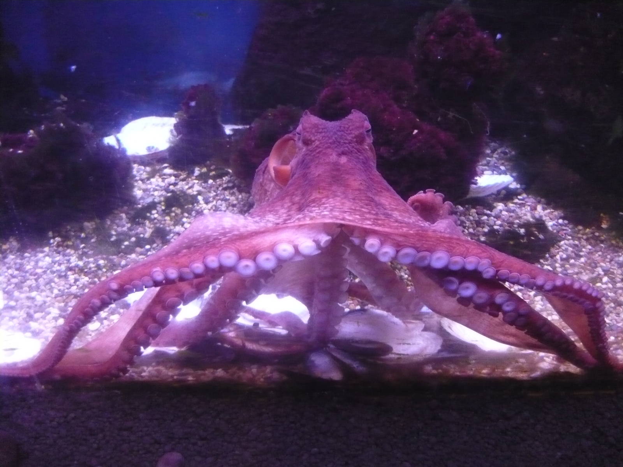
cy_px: 234
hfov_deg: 55.4
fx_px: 594
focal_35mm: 33
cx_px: 312
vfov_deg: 42.9
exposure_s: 1/25
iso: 800
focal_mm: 5.5
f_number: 2.8
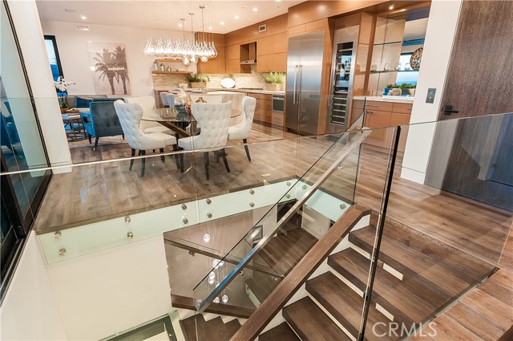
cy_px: 170
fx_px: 256
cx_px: 256
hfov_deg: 90.1
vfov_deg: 67.2
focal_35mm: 18
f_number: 9
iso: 200
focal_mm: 12
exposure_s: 1/3
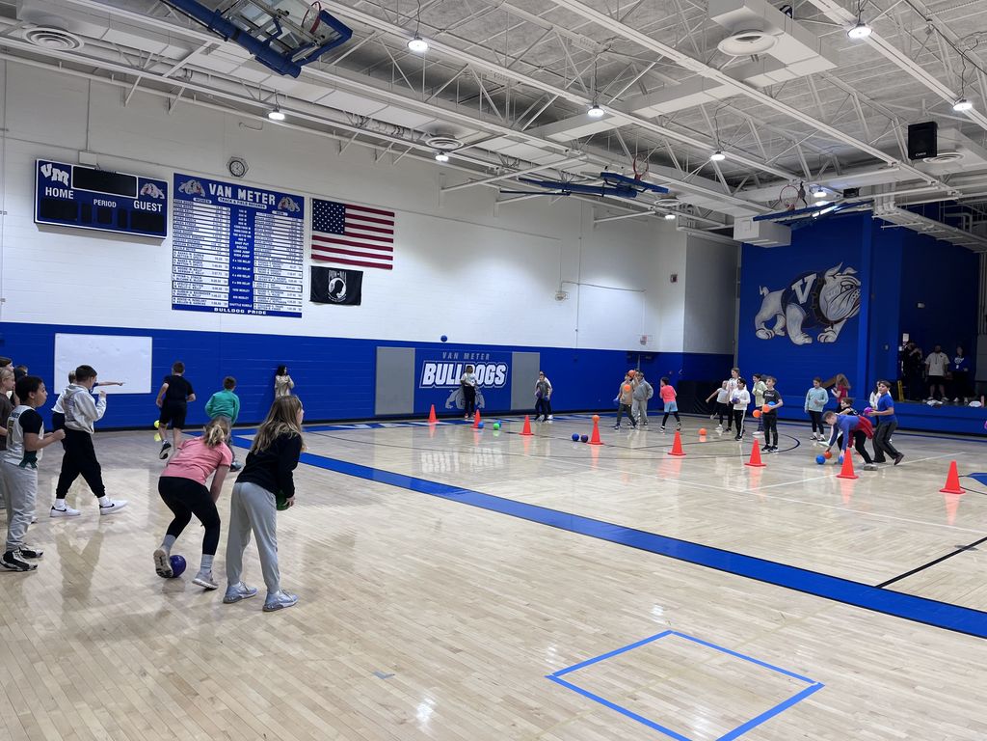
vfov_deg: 53.1
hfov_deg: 67.3
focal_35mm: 26
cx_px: 494
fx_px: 741
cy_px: 370
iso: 40
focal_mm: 5.1
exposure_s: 1/120
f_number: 1.6
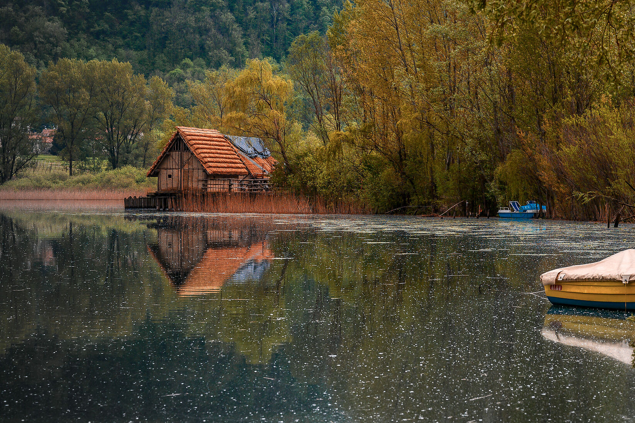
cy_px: 196
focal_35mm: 101
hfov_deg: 20.1
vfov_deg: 13.5
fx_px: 1781
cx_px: 461
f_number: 8
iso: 720
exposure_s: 1/250
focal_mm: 69
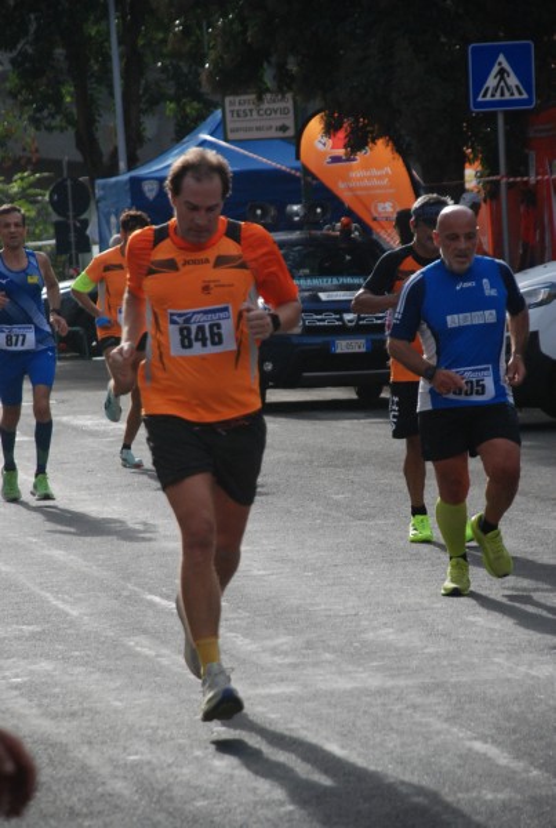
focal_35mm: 188
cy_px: 414
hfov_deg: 7.4
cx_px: 278
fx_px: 4321
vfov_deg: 10.9
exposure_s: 1/1600
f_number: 5.6
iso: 1000
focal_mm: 125
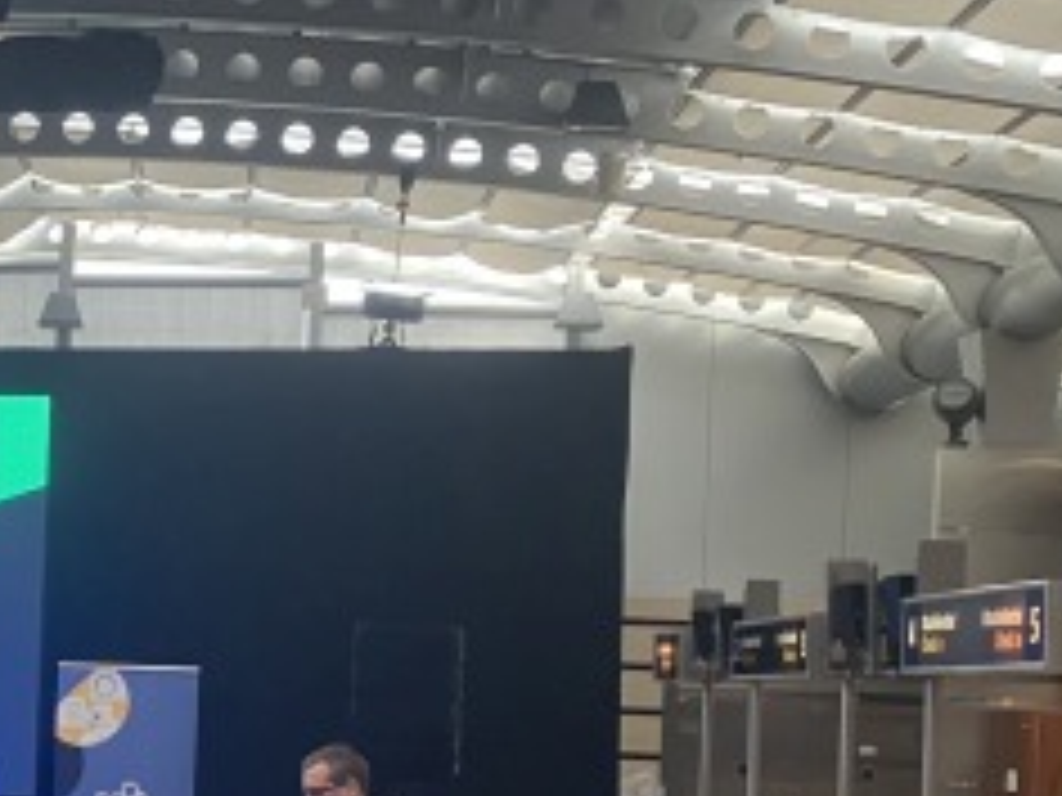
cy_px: 686
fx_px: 2730
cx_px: -387
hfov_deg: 19.9
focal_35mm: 89
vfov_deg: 16.4
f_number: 1.8
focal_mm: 3.99
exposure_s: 1/50
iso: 64
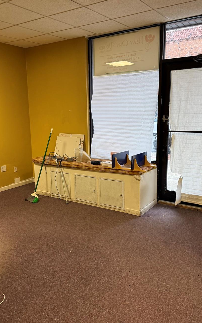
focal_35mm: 30
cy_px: 157
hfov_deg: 41.8
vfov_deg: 62.9
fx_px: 264
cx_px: 105
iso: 160
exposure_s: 1/60
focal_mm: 6.76
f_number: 1.78
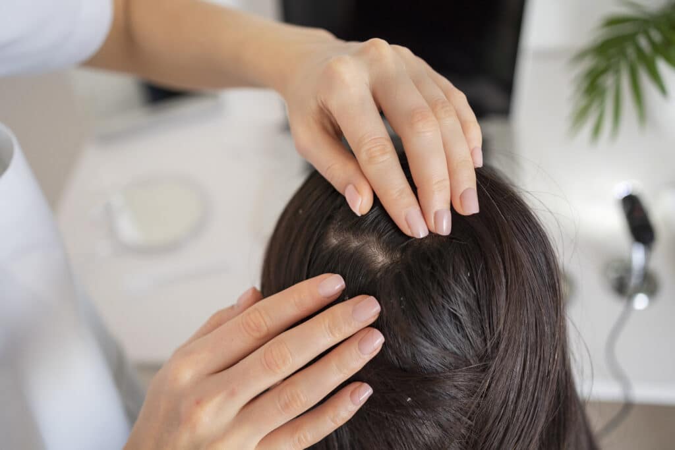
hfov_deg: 54.4
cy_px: 225
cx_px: 338
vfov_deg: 37.9
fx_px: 656
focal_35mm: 35
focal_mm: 35
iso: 640
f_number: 2.8
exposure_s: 1/200
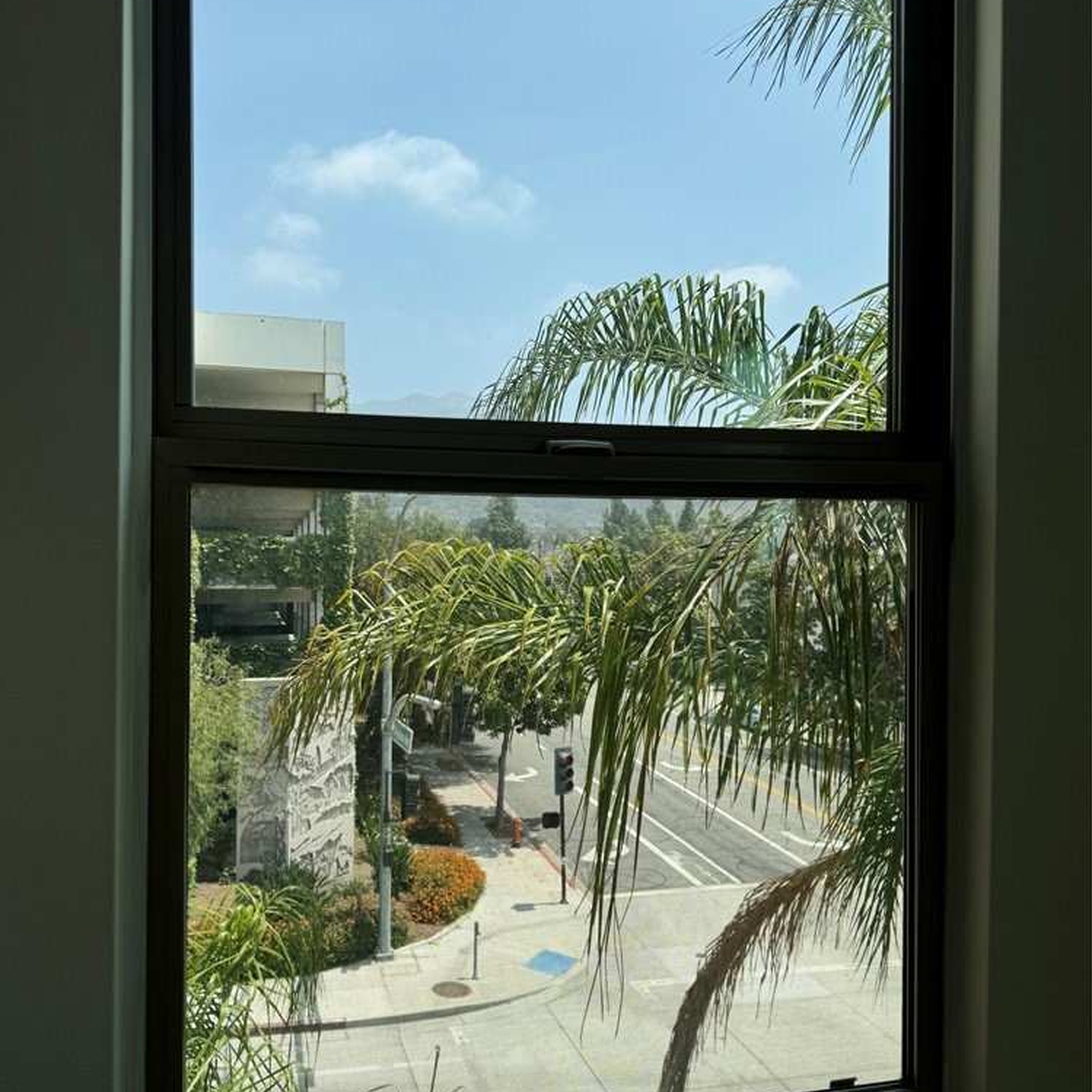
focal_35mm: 29
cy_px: 585
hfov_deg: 55.6
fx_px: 1035
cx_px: 534
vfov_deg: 55.6
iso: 80
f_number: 1.78
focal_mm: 6.76
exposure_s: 1/2710
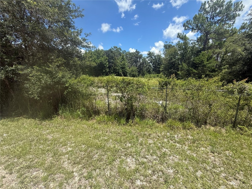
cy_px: 94
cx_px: 126
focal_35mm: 14
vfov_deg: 85.7
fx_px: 102
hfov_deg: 102.1
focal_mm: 2.22
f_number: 2.2
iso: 64
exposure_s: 1/1259
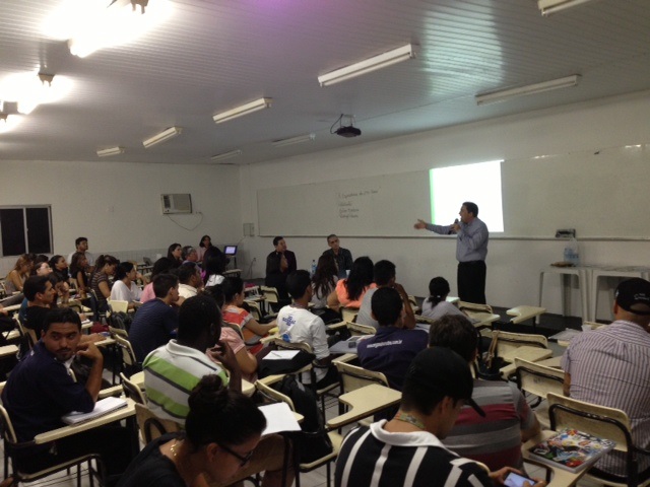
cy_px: 244
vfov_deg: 42.9
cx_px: 325
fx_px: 620
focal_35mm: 33
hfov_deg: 55.4
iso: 125
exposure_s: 1/20
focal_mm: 4.13
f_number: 2.4
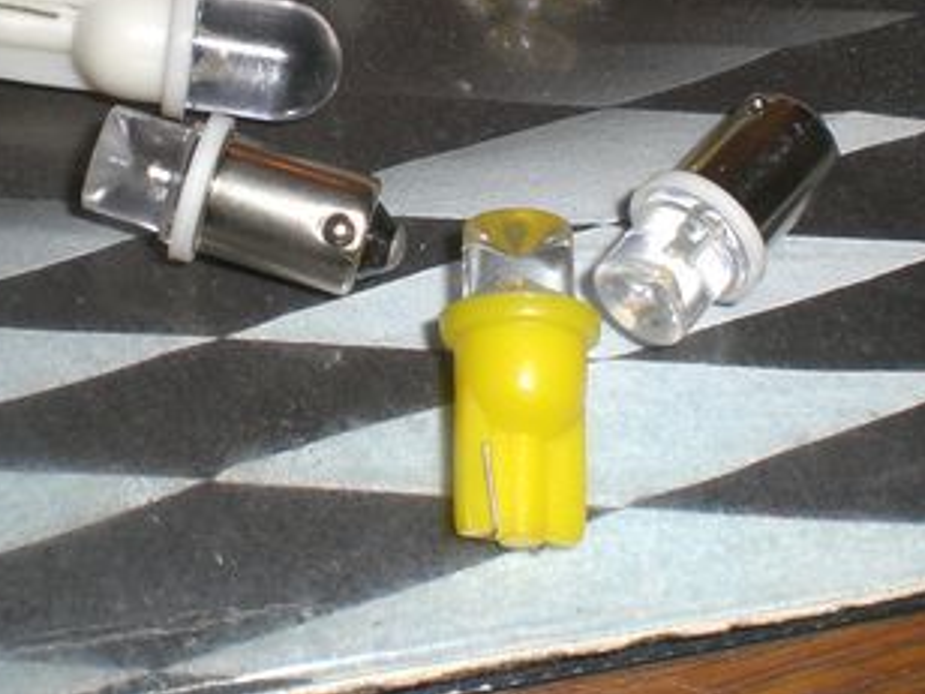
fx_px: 2111
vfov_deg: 18.5
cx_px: 336
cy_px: 168
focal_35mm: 79
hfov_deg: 24.6
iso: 50
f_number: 4.4
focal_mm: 6.3
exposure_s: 1/60
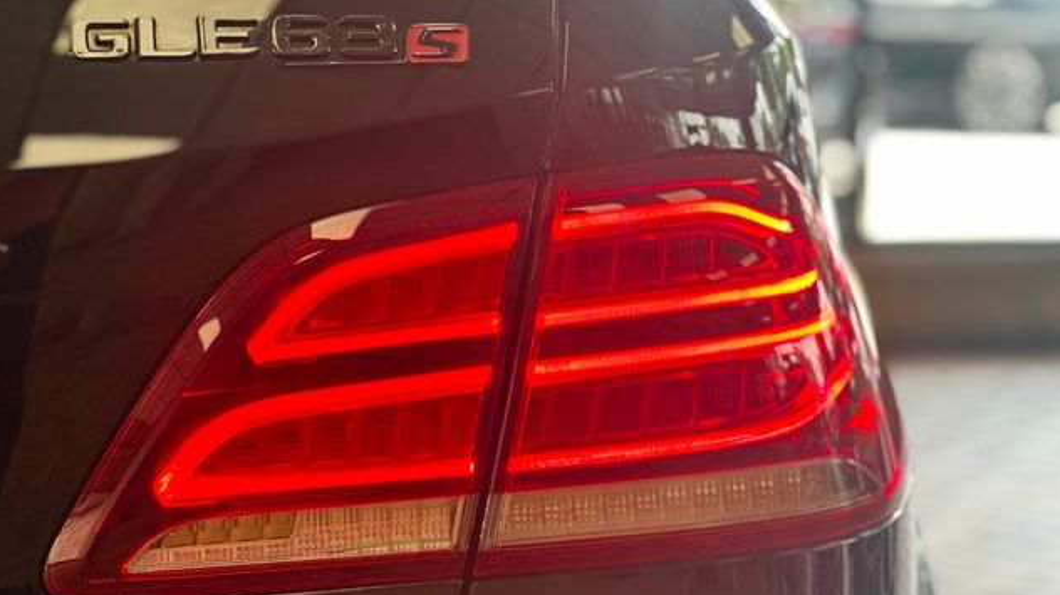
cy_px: 374
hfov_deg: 25.0
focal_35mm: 85
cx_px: 532
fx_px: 2388
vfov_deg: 14.2
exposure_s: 1/60
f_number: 2.8
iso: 125
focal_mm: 9
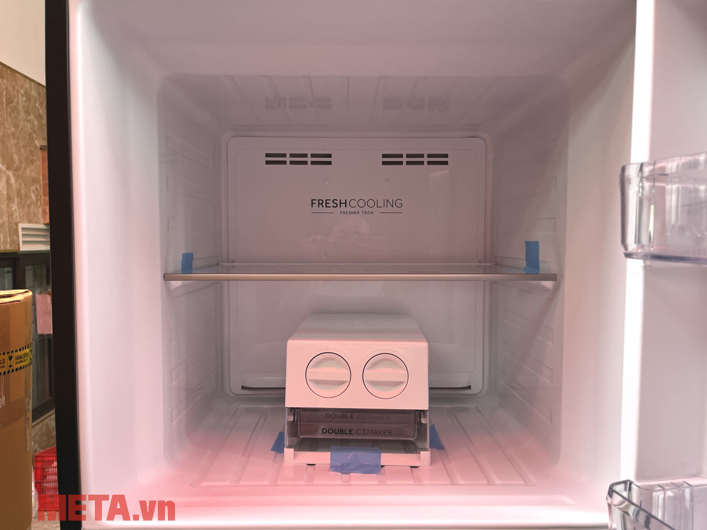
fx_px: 531
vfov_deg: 53.1
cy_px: 265
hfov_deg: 67.3
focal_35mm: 26
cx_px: 354
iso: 125
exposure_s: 1/104
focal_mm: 5.1
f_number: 1.6
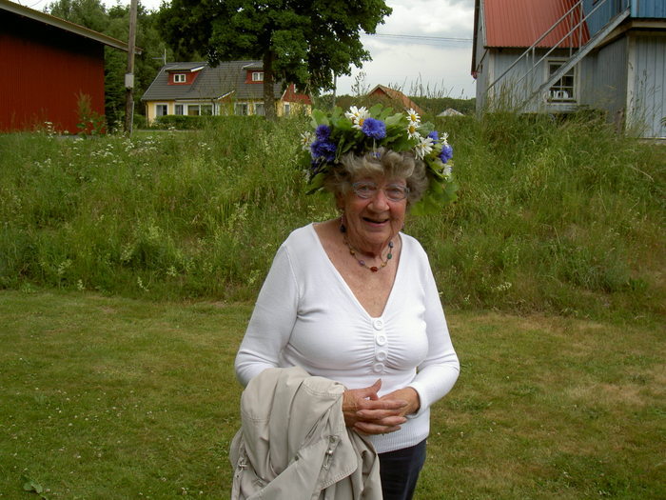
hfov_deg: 47.9
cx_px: 333
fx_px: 750
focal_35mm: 39
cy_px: 250
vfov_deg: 36.8
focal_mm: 8
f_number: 4.7
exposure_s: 1/125
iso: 50
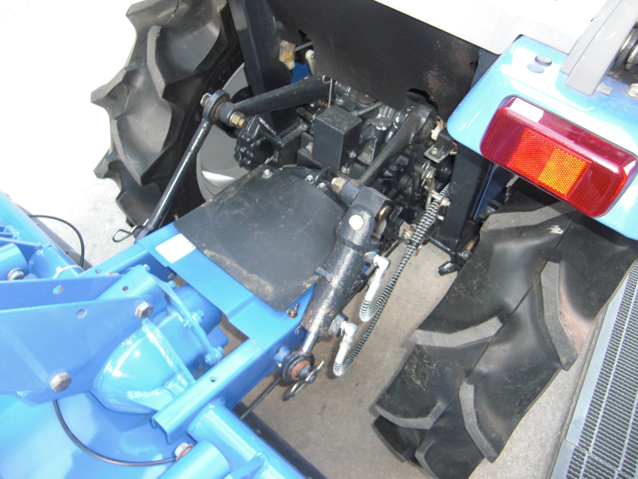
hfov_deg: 63.4
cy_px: 240
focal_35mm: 28
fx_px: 516
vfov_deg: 49.7
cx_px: 319
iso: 200
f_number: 2.6
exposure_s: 1/40
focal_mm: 4.9
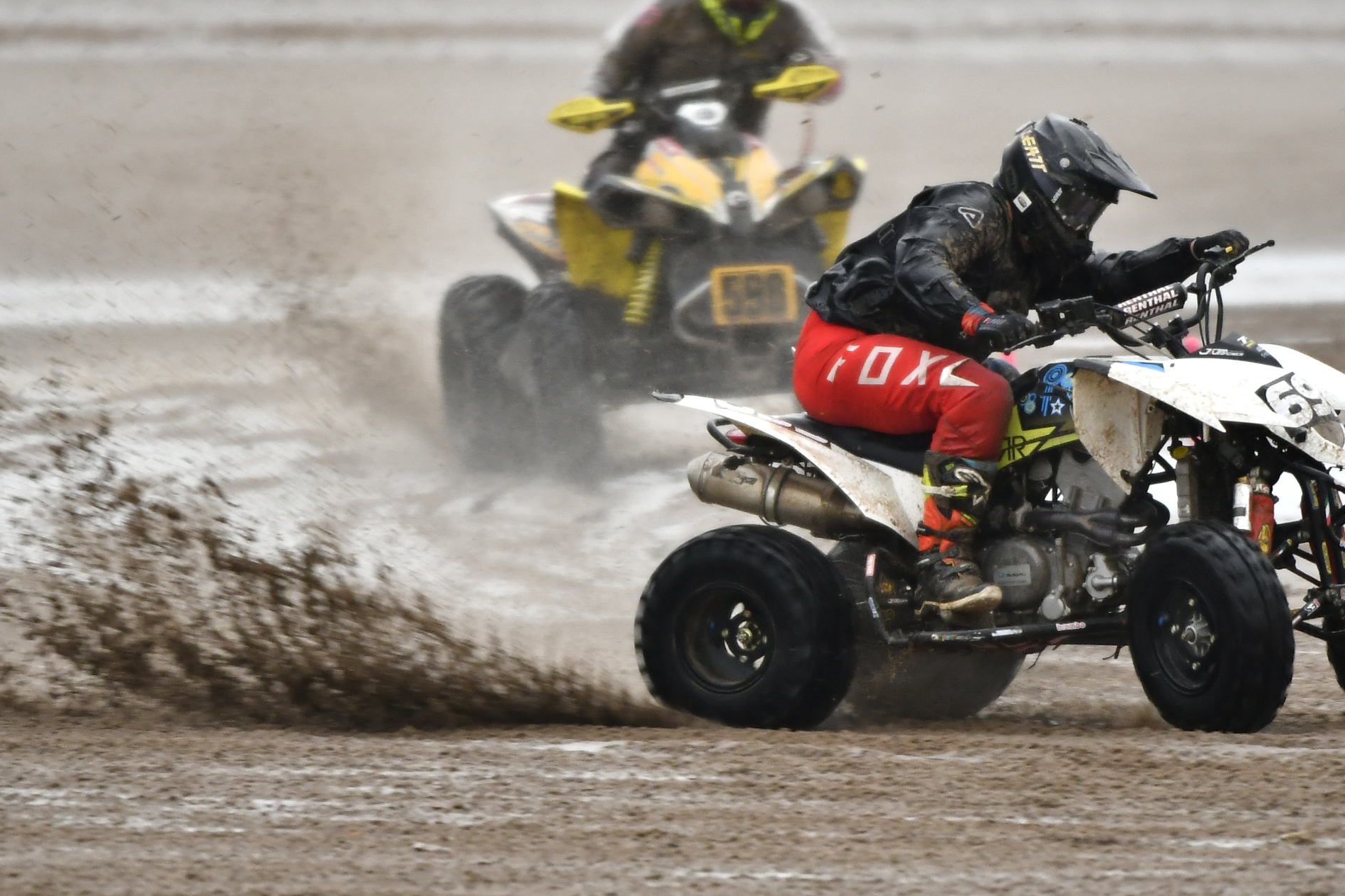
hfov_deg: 2.8
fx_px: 27157
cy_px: 364
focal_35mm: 727
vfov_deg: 1.9
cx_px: 765
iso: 900
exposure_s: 1/500
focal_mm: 400
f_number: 4
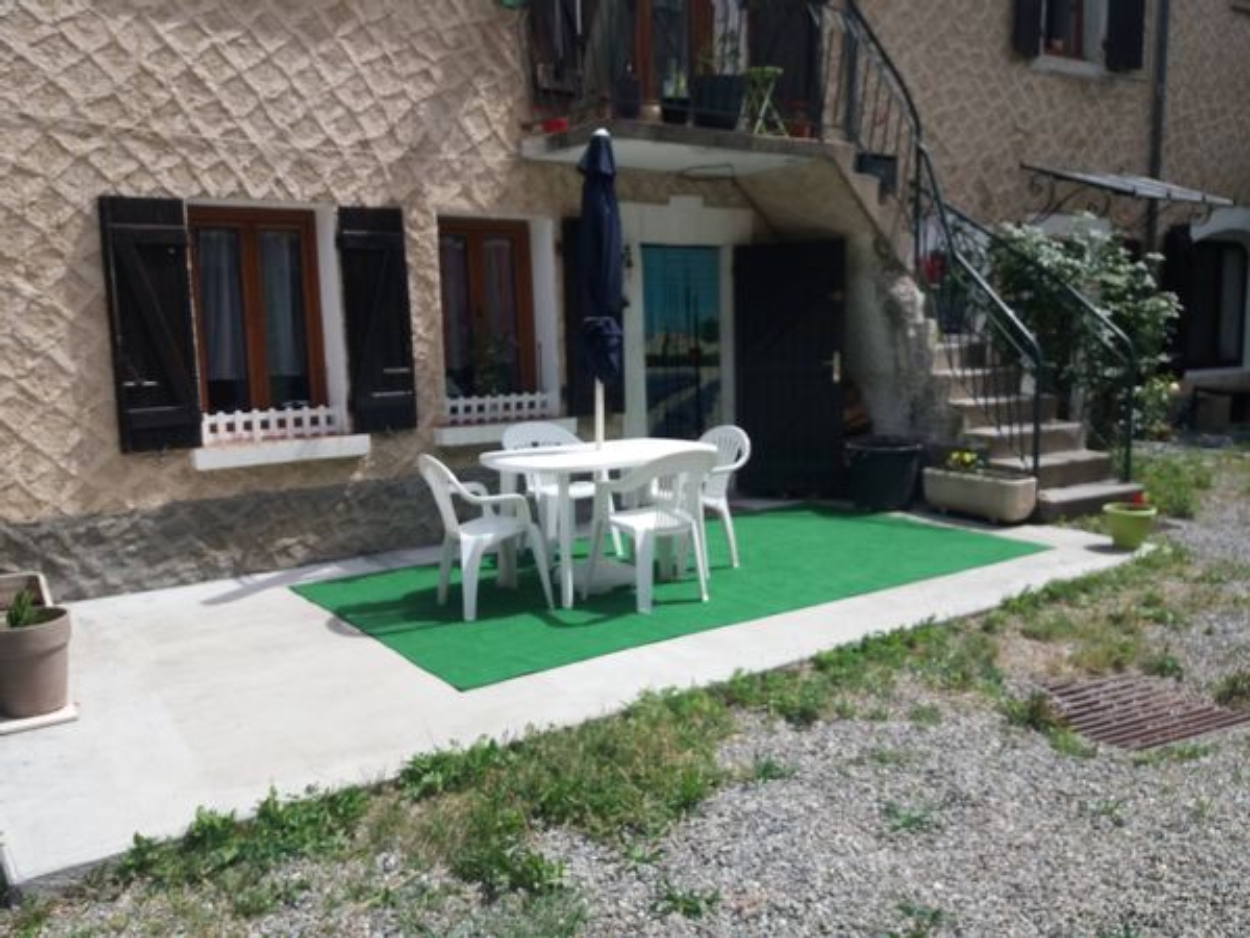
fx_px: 1011
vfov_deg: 49.7
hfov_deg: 63.4
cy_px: 469
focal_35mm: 28
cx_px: 625
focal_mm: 3.7
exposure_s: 1/1266
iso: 64
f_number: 1.9
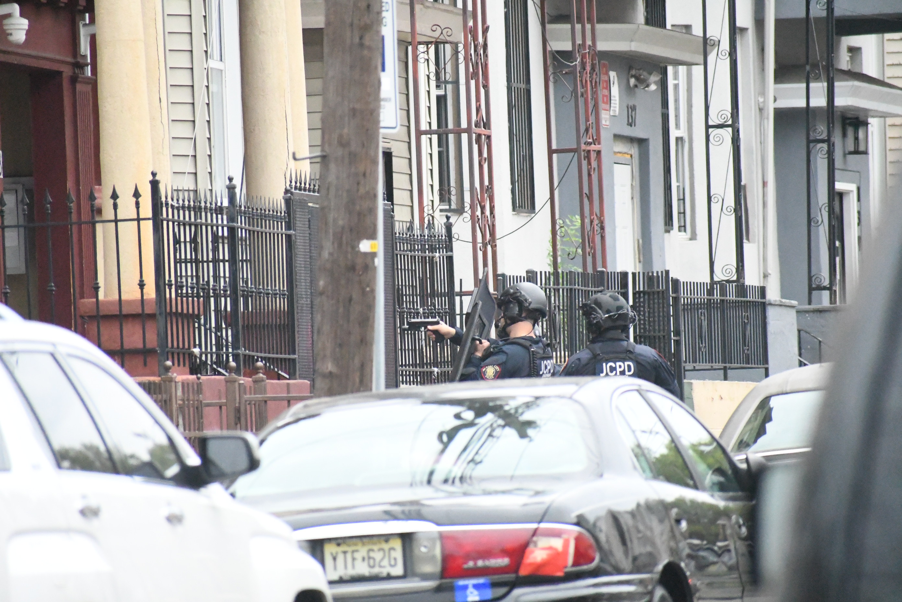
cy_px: 301
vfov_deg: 3.1
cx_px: 451
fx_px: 11274
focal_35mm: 450
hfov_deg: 4.6
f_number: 6.3
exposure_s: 1/2000
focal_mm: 300
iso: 18000
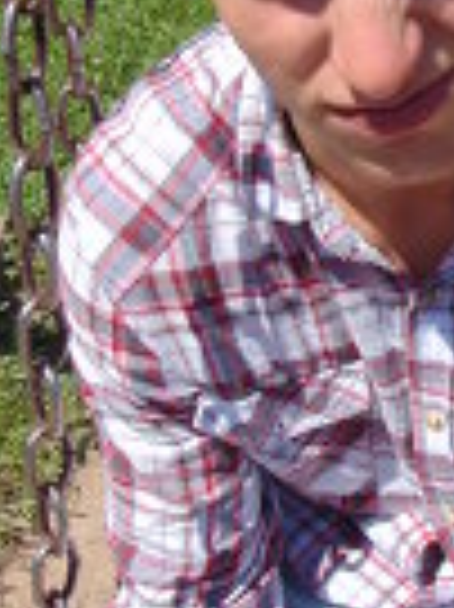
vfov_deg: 29.5
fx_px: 1121
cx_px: 434
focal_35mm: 64
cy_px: 113
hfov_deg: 22.2
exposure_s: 1/200
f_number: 7.7
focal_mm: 4.5
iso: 80
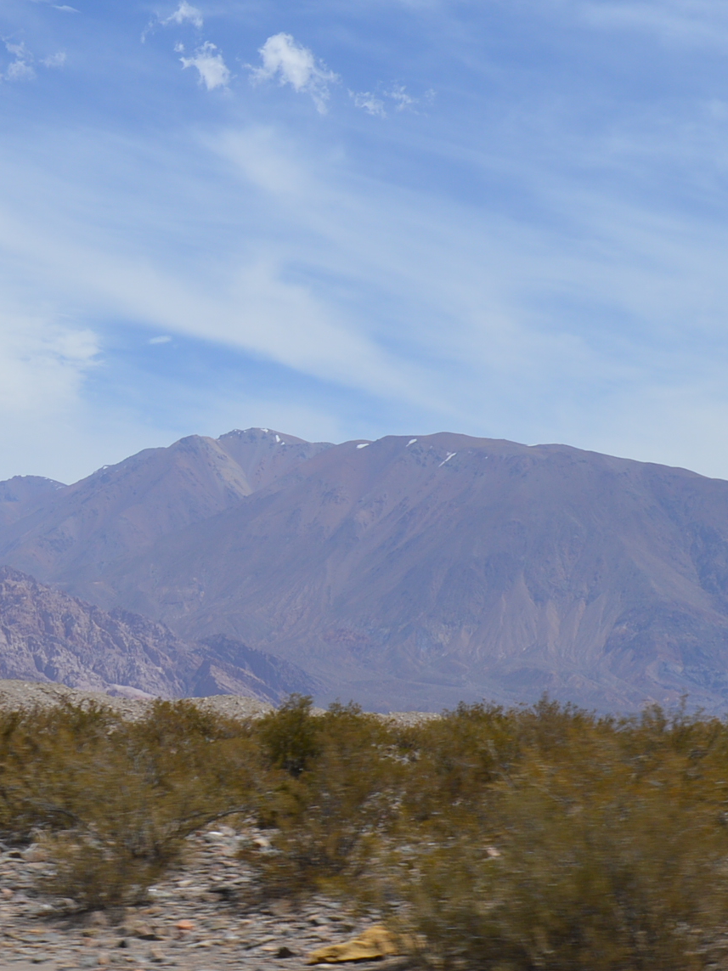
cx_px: 65
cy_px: 392
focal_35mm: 91
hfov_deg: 16.0
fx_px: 2552
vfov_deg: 21.5
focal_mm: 24
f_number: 9
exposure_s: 1/320
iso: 100
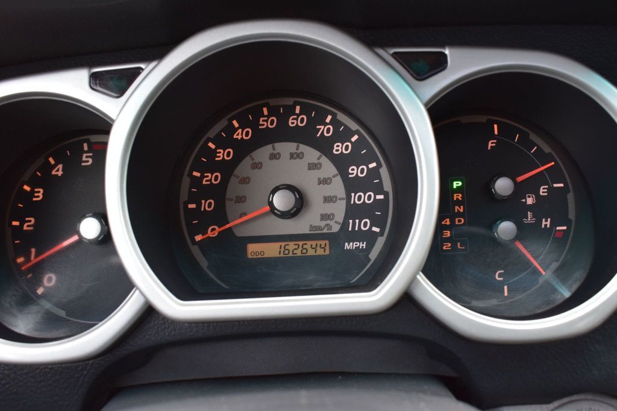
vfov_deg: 35.5
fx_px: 642
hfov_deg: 51.3
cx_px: 308
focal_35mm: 38
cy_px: 206
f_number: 6.3
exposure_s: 1/15
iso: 500
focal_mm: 25
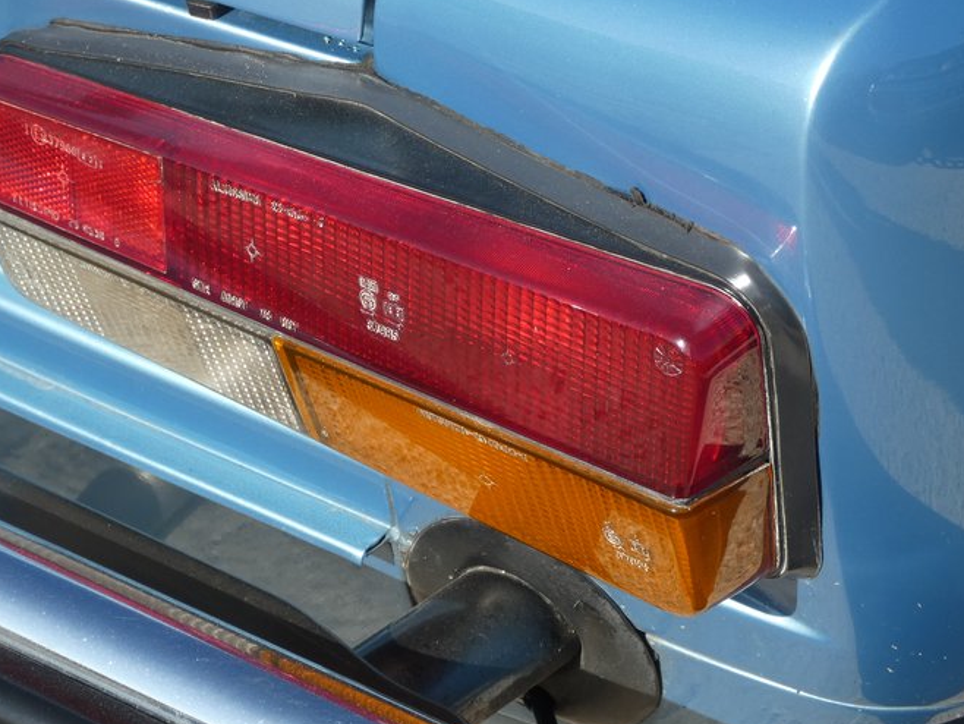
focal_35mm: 140
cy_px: 298
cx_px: 432
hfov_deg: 14.1
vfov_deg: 10.6
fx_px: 3900
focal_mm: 16
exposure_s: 1/400
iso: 80
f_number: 4.7
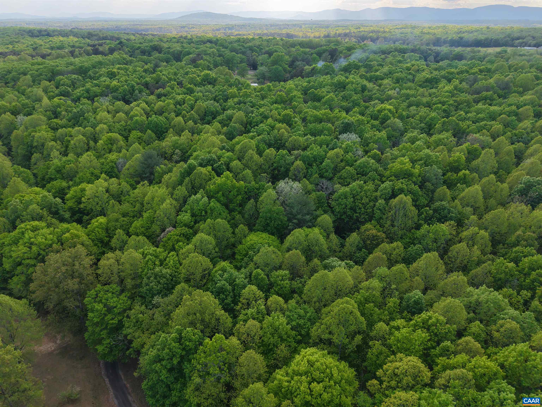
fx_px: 376
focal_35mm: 24
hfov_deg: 71.6
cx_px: 271
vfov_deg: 56.8
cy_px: 204
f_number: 1.8
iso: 100
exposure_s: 1/640
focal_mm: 8.67
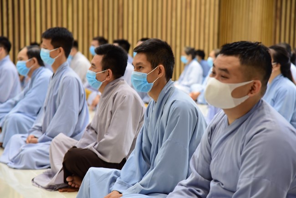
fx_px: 987
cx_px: 148
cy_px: 99
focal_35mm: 120
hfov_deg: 17.1
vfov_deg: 11.4
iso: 1600
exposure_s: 1/50
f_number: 5
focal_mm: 120
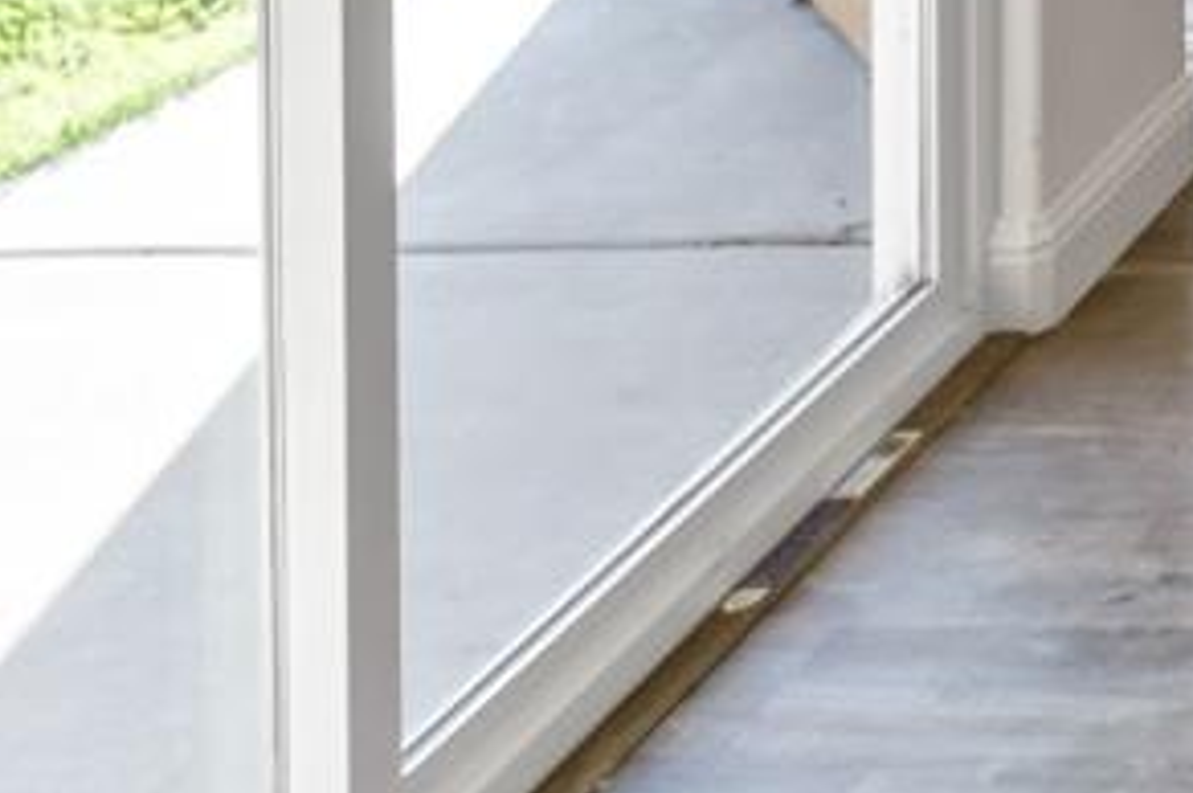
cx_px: 2210
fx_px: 2383
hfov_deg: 19.7
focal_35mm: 72
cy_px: -952
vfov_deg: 14.4
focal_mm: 14
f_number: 4
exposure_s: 1/60
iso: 80
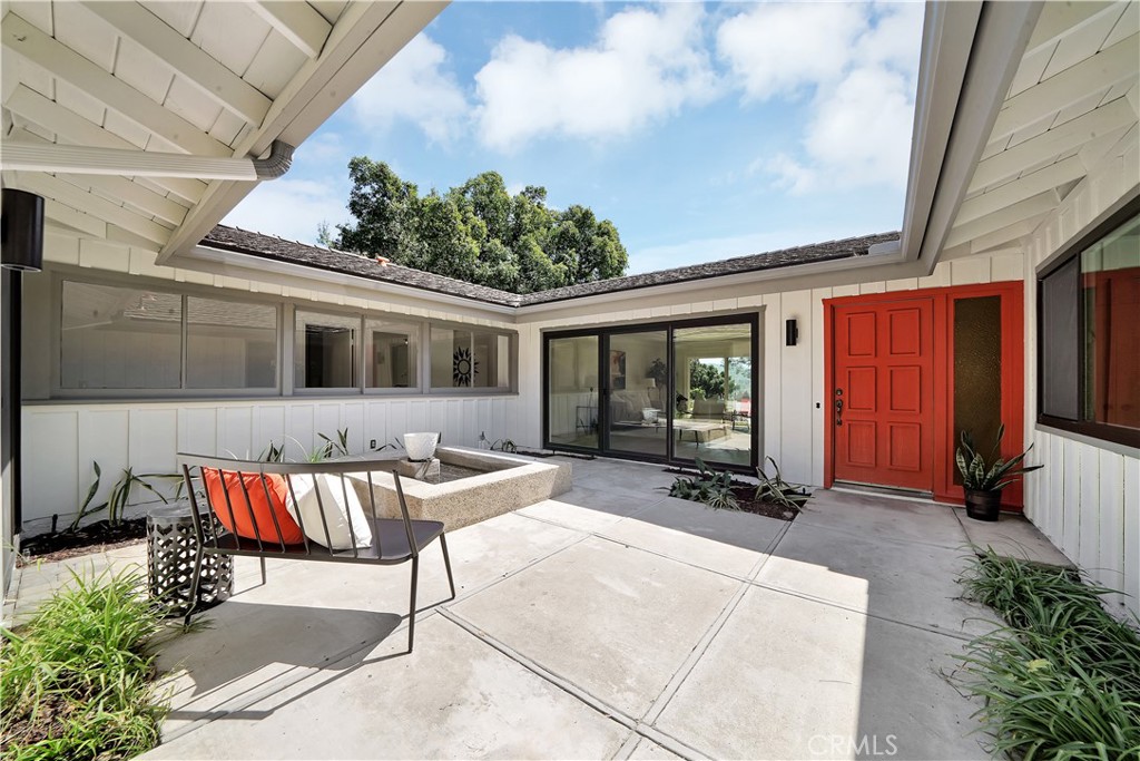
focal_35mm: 12
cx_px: 570
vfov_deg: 90.0
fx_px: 380
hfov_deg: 112.6
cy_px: 380
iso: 100
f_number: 14
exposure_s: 1/40
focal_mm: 12
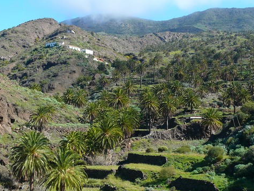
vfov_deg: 26.6
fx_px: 404
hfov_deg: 34.8
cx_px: 150
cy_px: 97
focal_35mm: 55
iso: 100
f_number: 4
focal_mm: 7.4
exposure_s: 1/200
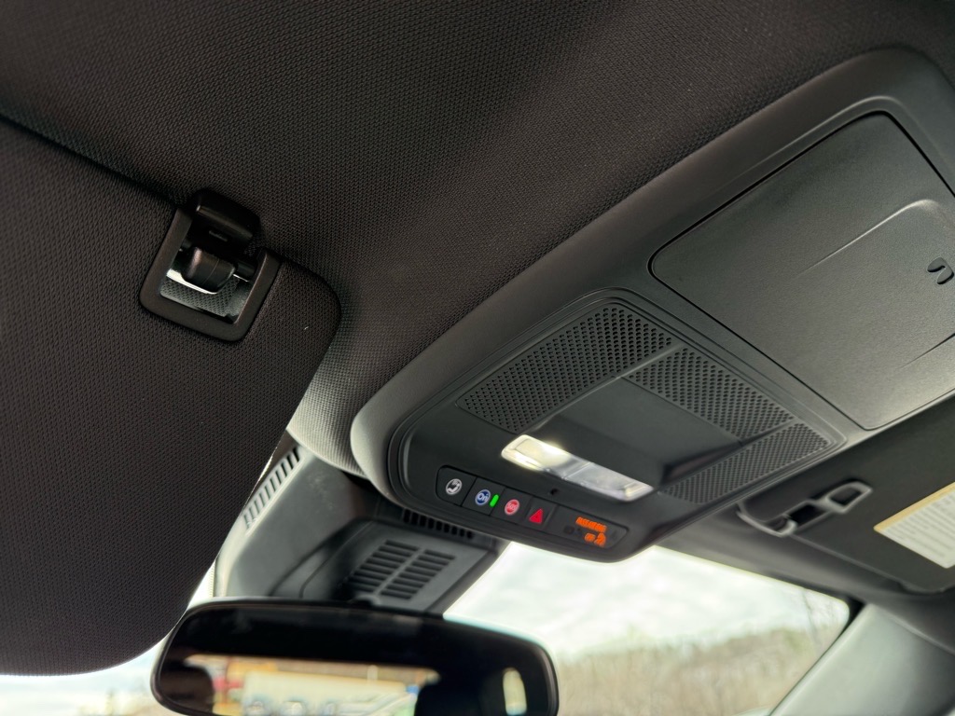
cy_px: 358
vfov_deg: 56.8
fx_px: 662
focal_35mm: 24
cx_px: 478
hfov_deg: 71.6
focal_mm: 6.76
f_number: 1.78
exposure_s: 1/130
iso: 100
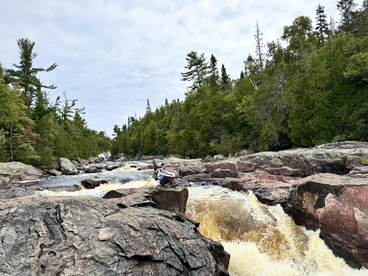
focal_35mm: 24
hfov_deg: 71.6
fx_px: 255
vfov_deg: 56.8
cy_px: 138
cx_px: 184
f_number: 1.78
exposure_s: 1/4310
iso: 80
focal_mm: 6.76
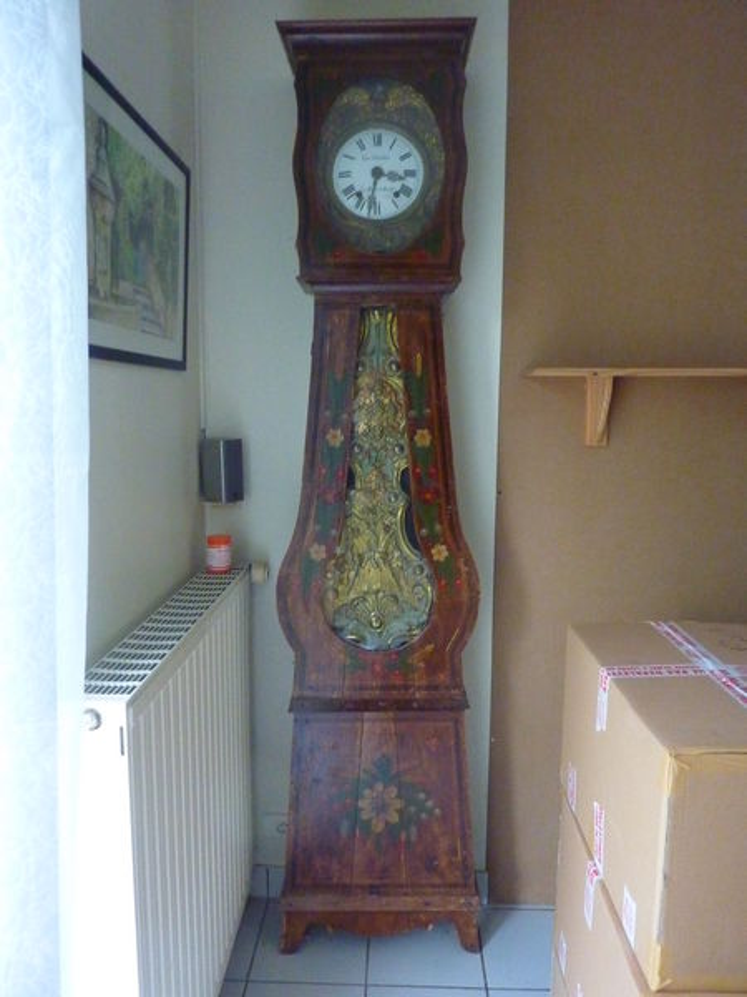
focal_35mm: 25
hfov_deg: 54.9
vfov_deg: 69.4
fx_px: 719
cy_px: 498
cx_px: 374
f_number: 3.3
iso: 800
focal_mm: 4.1
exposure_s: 1/60
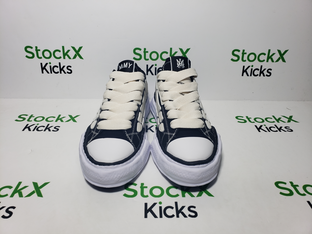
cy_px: 117
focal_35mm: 26
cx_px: 156
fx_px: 234
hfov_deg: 67.3
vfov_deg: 53.1
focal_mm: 4.3
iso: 50
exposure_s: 1/251
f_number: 2.4
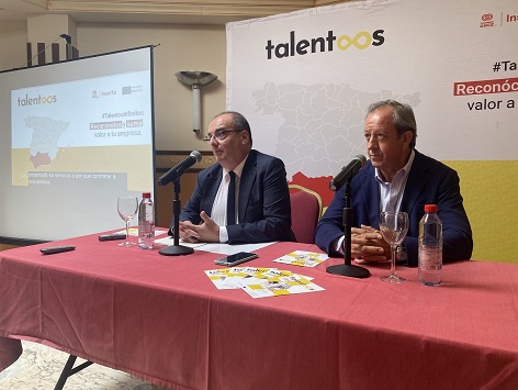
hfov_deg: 67.2
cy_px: 195
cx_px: 259
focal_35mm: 26
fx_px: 389
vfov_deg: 53.1
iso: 100
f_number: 1.8
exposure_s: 1/120
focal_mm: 4.25
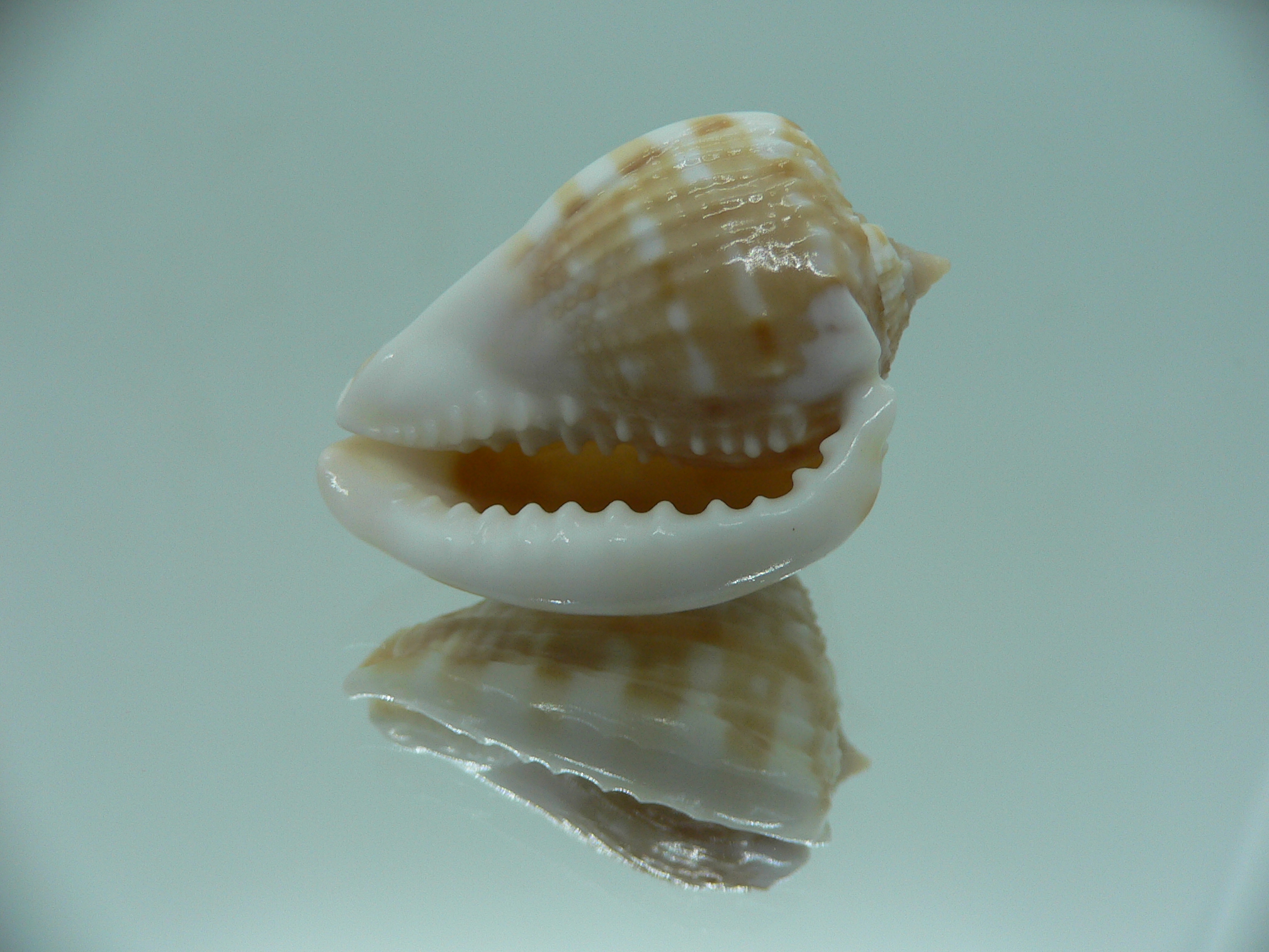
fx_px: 1283
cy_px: 476
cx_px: 634
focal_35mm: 35
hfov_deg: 52.6
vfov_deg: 40.7
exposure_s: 1/60
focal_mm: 4.6
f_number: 2.8
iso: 80
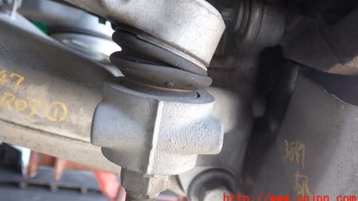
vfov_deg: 35.4
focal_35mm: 33
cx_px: 178
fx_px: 313
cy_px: 71
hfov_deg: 59.5
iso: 200
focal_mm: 5.4
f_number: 2.3
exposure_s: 1/60
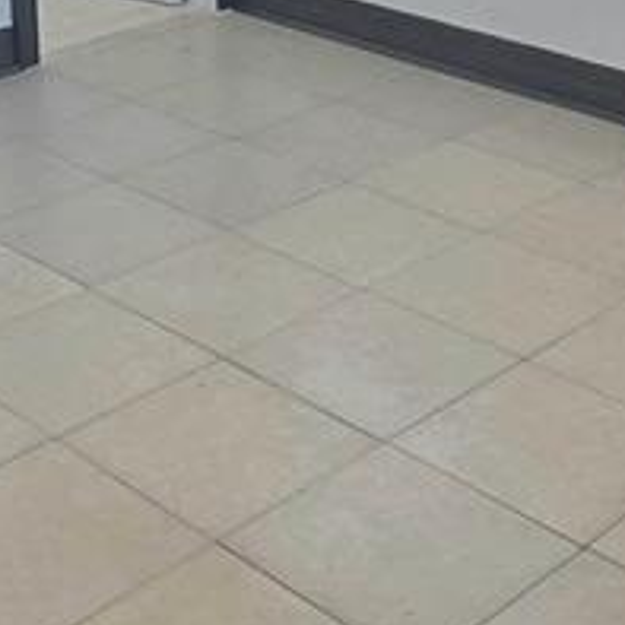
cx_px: 171
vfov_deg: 23.7
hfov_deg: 24.4
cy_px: 6
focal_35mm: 70
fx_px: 1430
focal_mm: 2.2
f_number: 2.2
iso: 100
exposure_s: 1/120
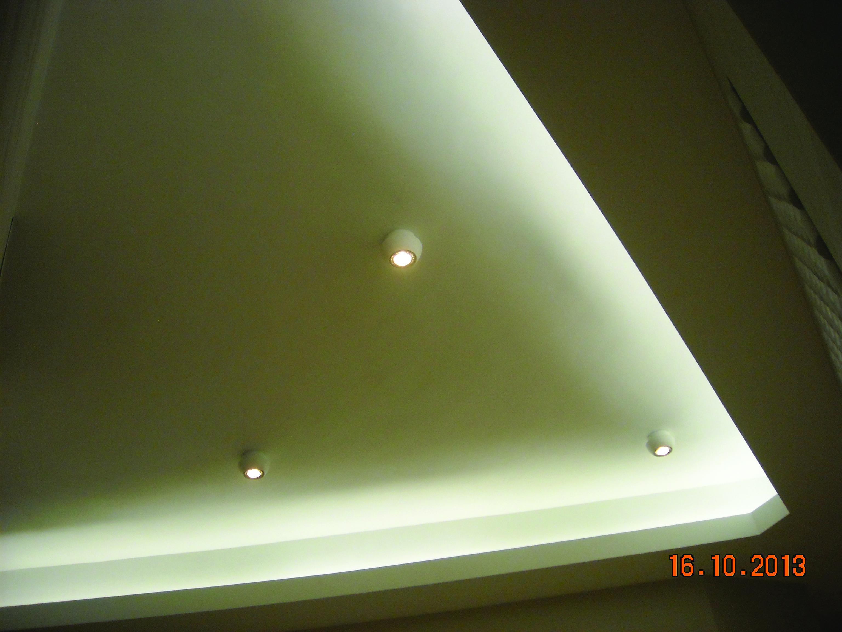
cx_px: 421
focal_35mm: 35
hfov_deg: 52.6
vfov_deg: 40.7
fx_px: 851
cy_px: 316
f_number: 2.8
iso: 227
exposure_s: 1/218
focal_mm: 5.7
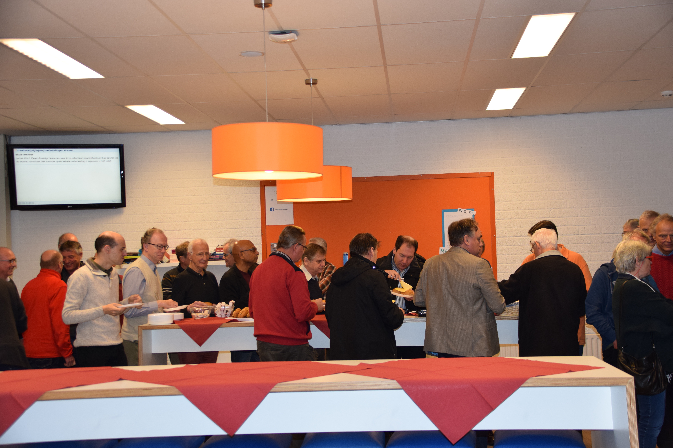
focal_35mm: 49
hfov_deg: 40.3
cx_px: 337
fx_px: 916
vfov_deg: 27.5
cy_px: 221
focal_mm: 32
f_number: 5
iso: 800
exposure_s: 1/100
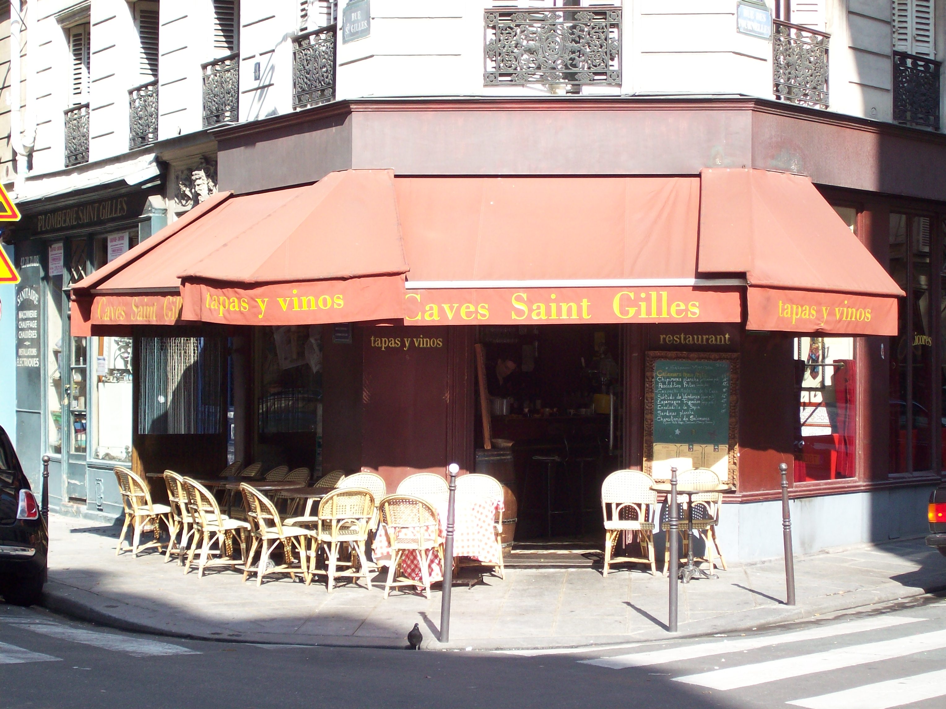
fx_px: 2378
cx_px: 473
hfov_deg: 22.5
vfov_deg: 17.0
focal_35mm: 87
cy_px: 354
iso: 80
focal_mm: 14.3
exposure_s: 1/181
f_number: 4.3
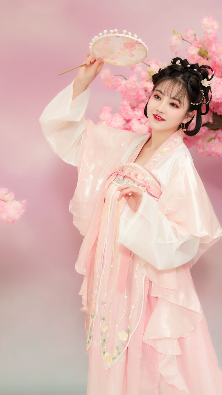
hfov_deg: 17.4
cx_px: 146
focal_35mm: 69
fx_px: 722
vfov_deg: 30.6
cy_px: 212
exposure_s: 1/100
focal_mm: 50
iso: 100
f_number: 2.2
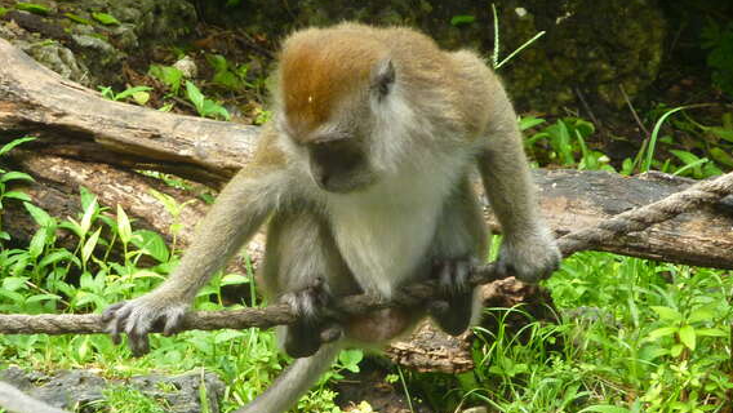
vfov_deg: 2.6
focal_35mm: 460
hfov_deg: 4.7
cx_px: 267
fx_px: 8944
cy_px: 292
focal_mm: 49.2
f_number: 4.9
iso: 250
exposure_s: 1/125
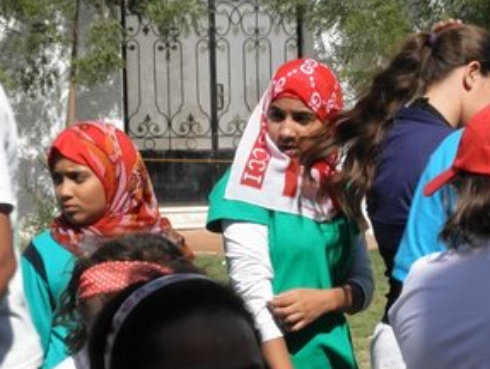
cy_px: 271
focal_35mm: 127
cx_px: 423
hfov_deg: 15.4
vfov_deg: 11.7
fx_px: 1800
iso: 80
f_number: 11.3
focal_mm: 12.9
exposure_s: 1/100
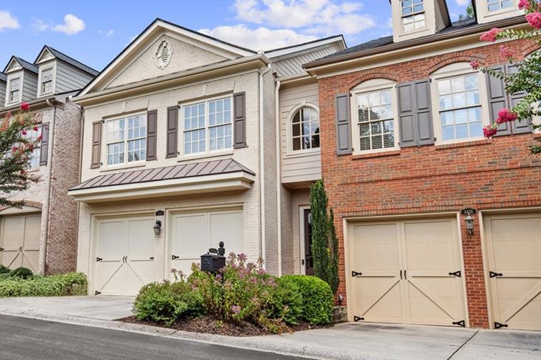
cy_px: 183
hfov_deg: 54.7
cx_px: 182
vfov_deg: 38.8
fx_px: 511
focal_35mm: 34
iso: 1250
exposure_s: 1/500
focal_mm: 25
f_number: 6.3
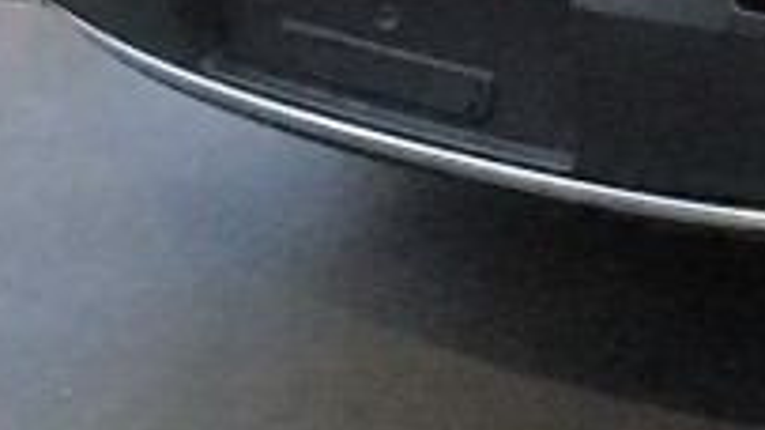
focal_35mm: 159
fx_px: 3224
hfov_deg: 12.8
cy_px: -532
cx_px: 1157
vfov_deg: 7.2
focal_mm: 4.15
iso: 200
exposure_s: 1/24
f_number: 2.2
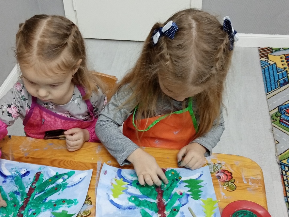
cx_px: 128
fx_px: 367
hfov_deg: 42.9
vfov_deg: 32.9
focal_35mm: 44
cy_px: 119
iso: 344
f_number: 1.8
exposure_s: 1/33.3
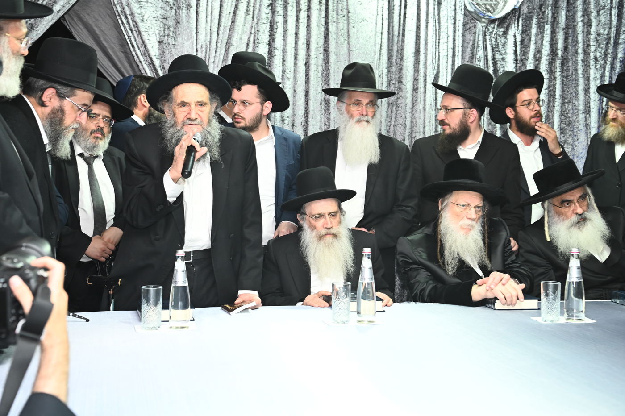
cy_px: 208
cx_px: 312
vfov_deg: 24.6
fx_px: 954
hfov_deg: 36.3
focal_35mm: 55
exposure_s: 1/200
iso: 2000
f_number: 5
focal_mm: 55
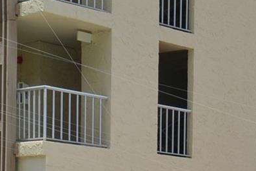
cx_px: 383
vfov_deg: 9.0
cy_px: 315
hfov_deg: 13.4
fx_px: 1031
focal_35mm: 145
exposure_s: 1/250
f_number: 8
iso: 100
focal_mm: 24
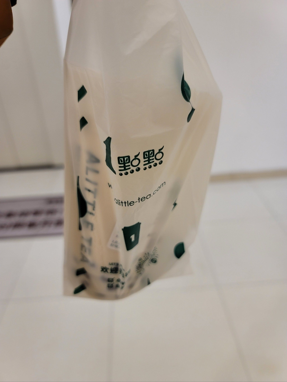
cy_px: 191
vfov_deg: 69.4
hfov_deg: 54.9
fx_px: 276
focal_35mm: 25
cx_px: 144
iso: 200
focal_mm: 7
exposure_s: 1/100
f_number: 1.8
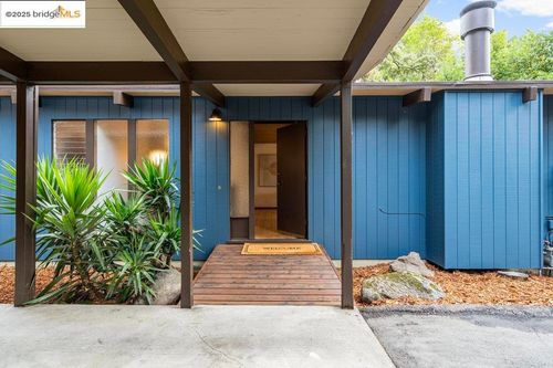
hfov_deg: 86.9
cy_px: 184
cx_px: 276
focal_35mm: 19
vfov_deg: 64.5
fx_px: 292
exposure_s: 1/6
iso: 125
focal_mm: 19
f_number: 8
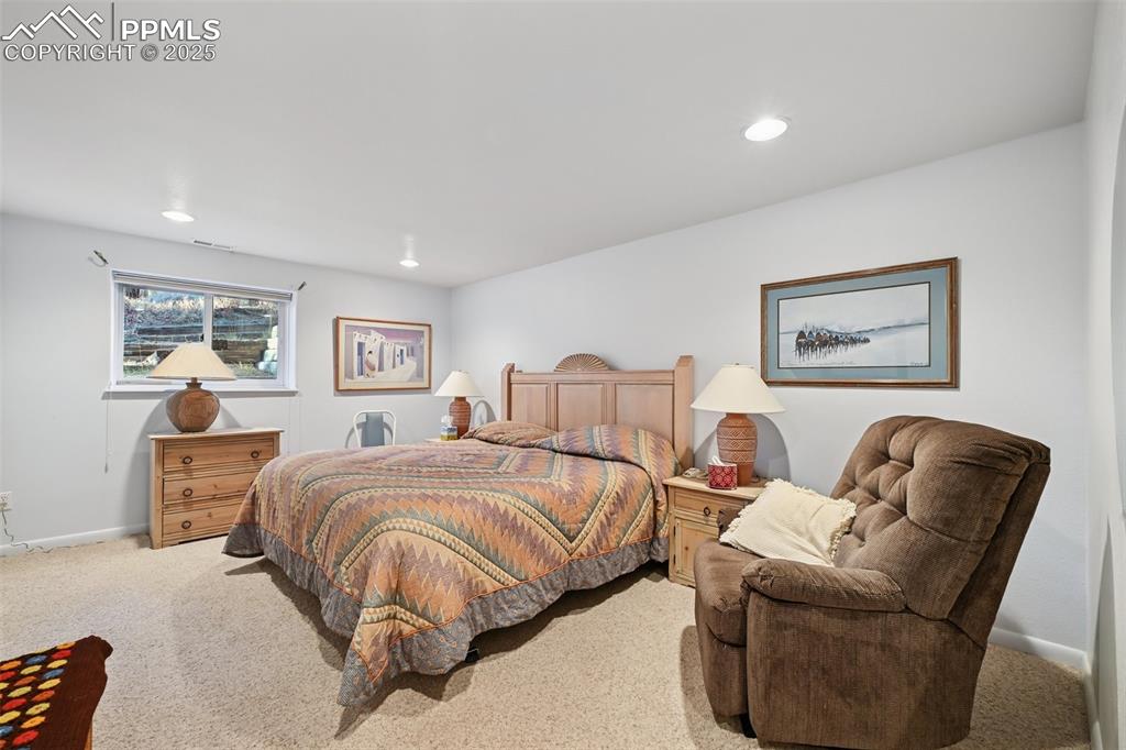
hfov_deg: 100.4
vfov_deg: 77.3
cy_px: 375
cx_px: 563
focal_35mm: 15
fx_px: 469
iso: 800
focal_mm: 15
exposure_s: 1/2.5
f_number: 11
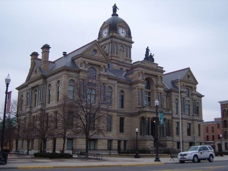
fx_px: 290
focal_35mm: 44
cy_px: 86
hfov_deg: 42.9
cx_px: 114
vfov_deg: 32.9
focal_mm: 9.2
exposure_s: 1/125
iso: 80
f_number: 7.9
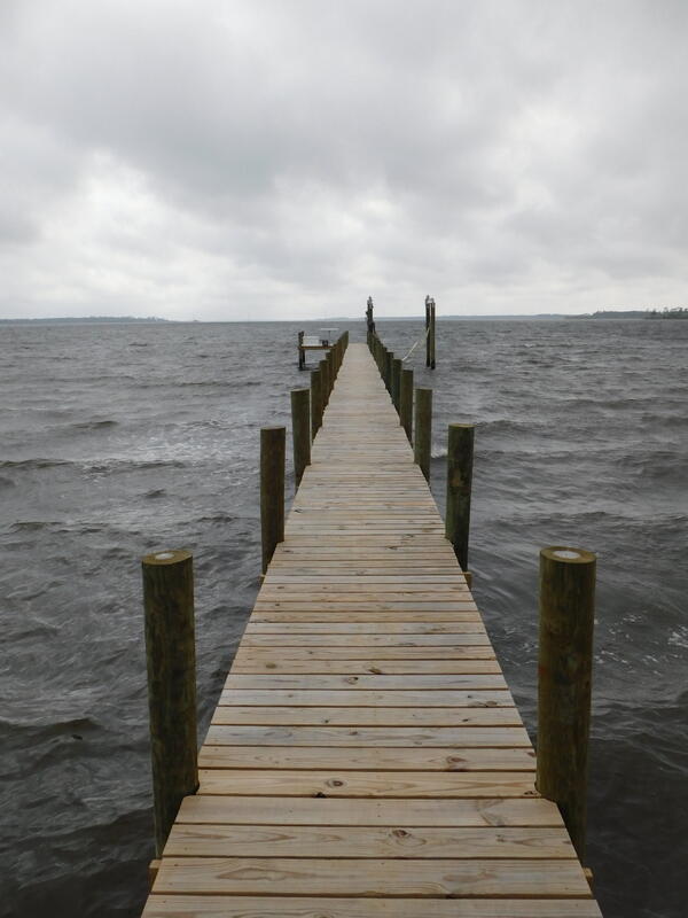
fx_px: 795
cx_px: 344
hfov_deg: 46.8
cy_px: 459
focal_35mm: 30
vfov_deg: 60.0
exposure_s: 1/1000
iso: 125
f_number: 3.2
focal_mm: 5.3
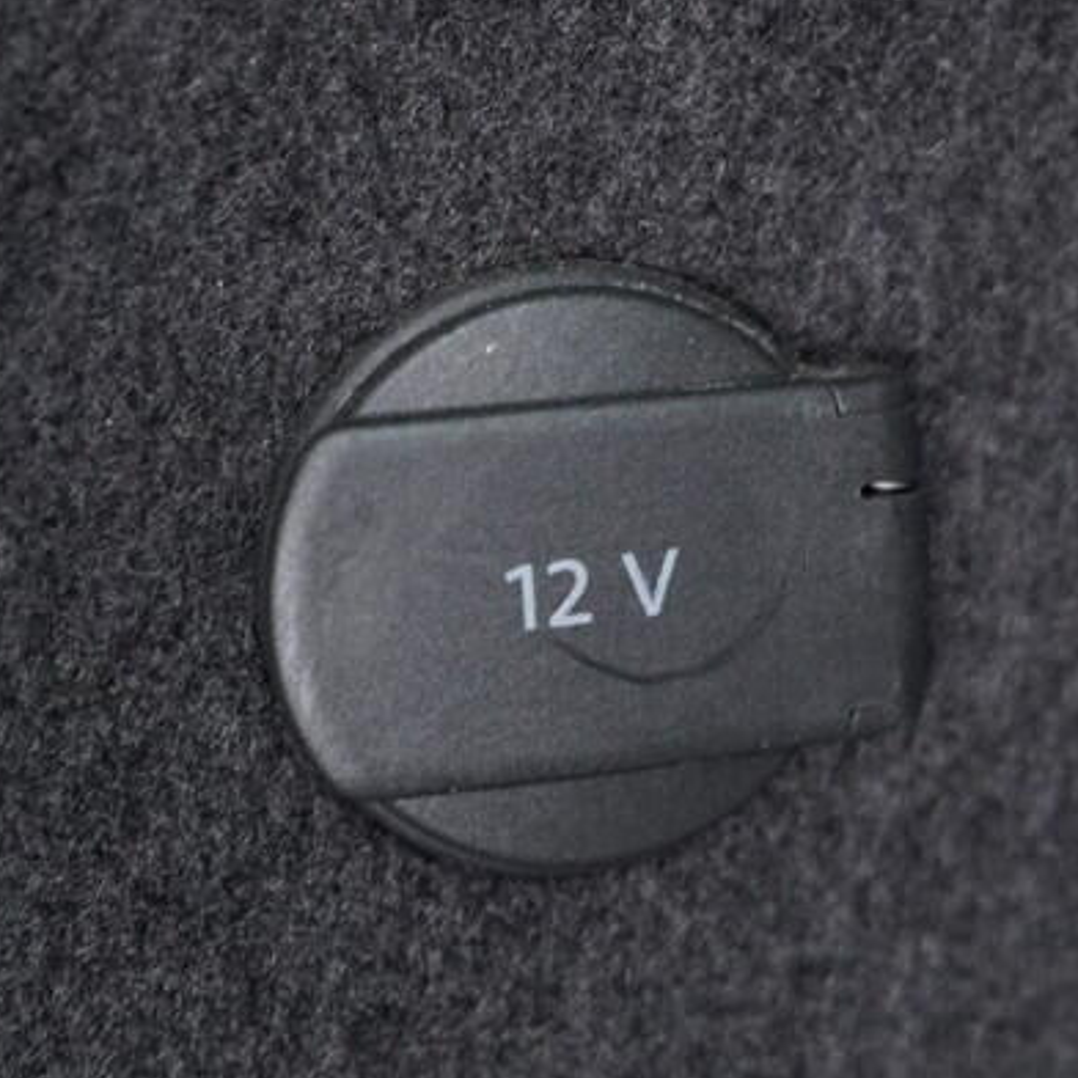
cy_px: 477
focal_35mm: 80
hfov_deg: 21.5
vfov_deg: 21.6
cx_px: 795
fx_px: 2819
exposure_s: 1/40
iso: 2000
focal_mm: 24
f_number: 2.8
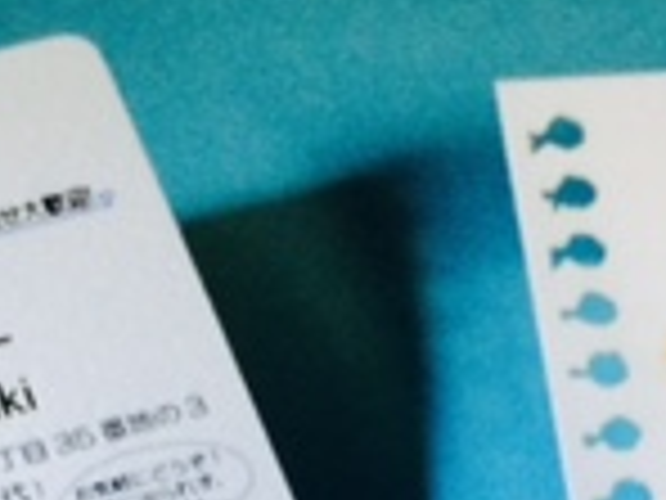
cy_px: 914
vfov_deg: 11.0
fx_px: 2405
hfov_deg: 15.8
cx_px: 306
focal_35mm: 125
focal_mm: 4.15
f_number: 2.2
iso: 50
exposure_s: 1/30
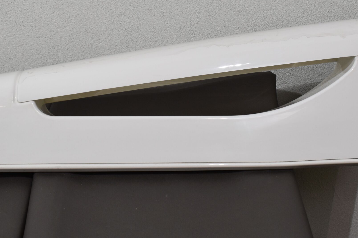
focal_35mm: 67
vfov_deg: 20.3
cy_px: 102
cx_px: 210
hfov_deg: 30.0
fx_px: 666
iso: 400
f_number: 5.6
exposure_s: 1/125
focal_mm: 28
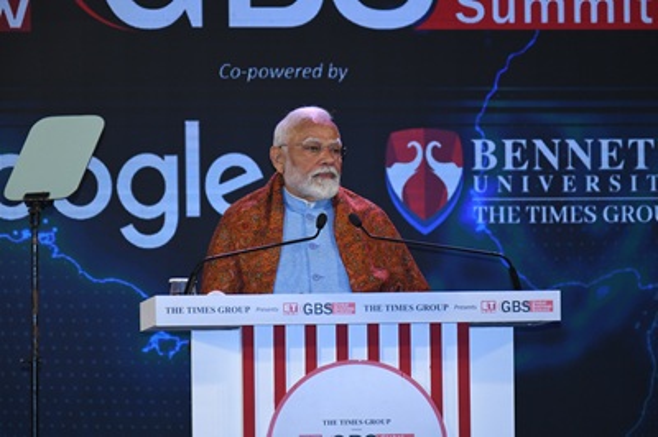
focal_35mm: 500
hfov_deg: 4.1
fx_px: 9131
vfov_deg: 2.7
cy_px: 218
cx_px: 329
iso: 2500
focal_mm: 500
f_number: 5.6
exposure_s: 1/250
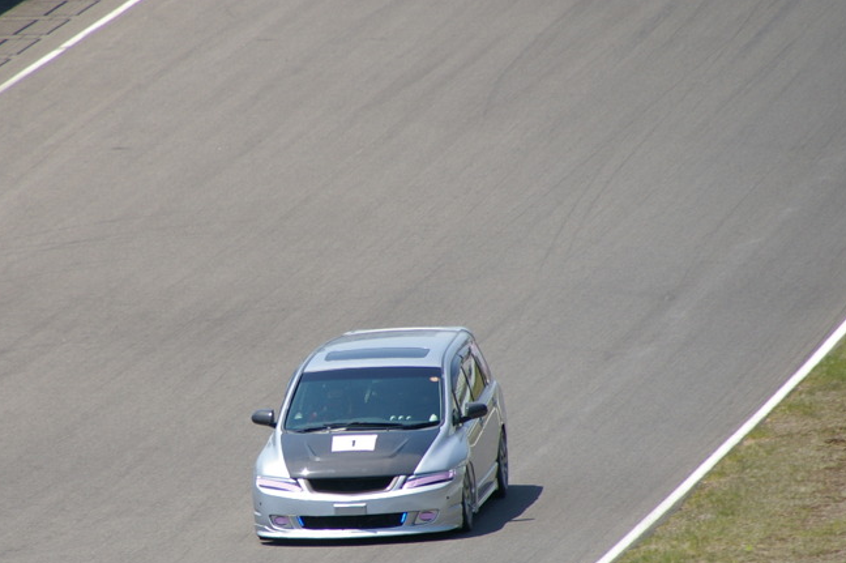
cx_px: 278
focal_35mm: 593
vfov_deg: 2.3
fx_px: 13924
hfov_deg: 3.5
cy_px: 431
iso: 200
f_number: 8
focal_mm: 250
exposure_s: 1/500
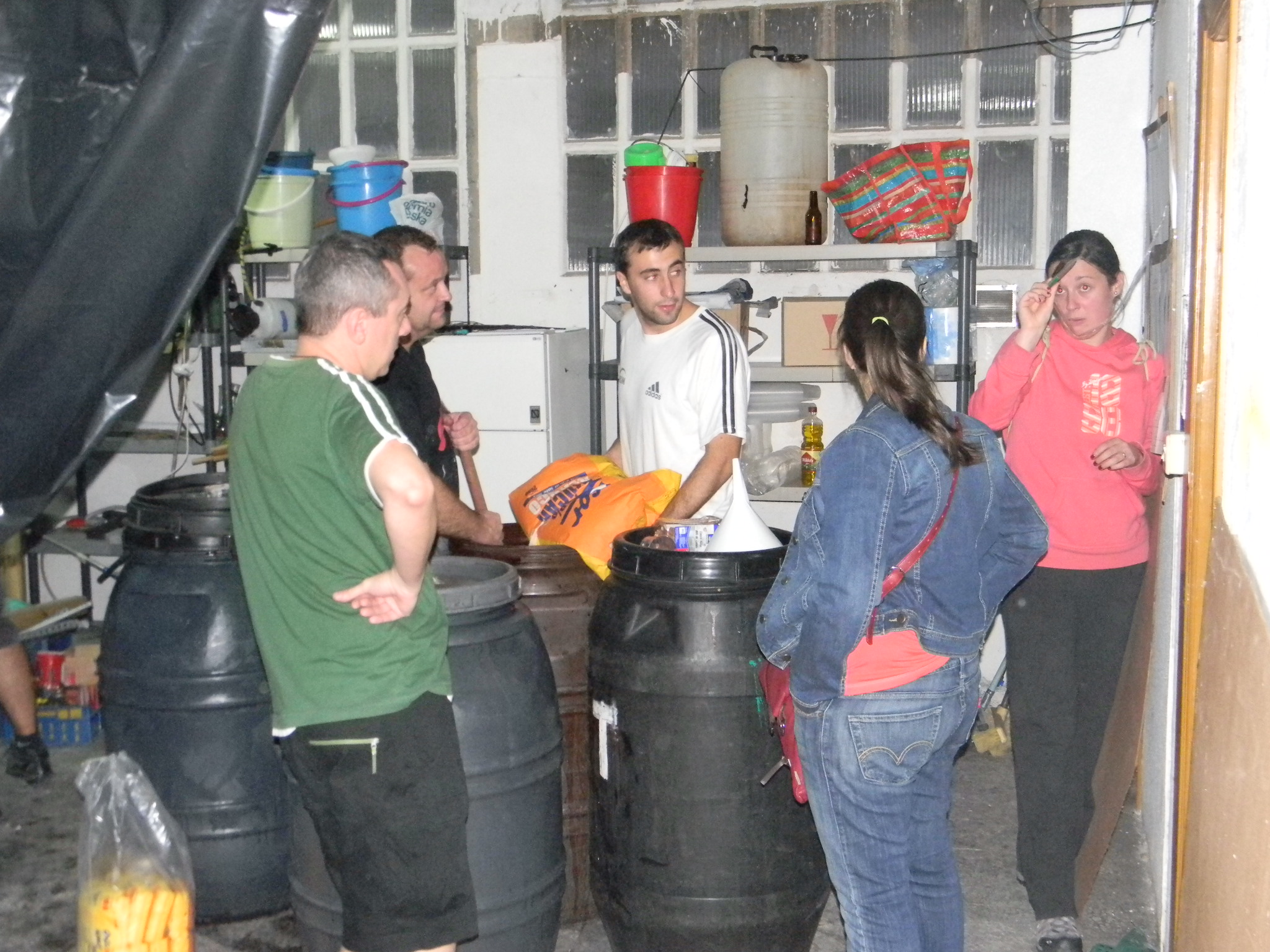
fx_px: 1504
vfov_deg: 35.1
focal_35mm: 41
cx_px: 635
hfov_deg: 45.8
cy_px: 476
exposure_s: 1/30
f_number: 3.8
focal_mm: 7.3
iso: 800
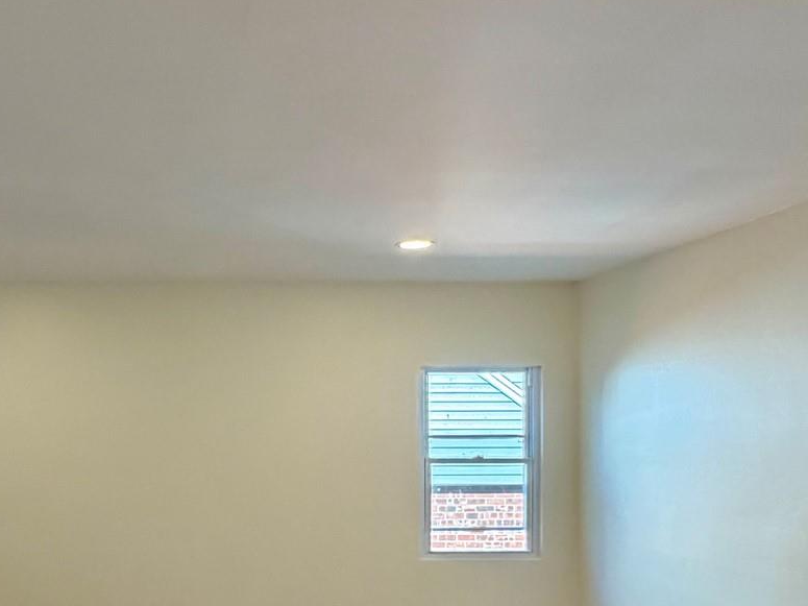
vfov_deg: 37.9
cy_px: 439
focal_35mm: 37
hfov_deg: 48.0
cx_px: 191
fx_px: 864
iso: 160
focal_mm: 2.22
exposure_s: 1/120
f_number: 2.2
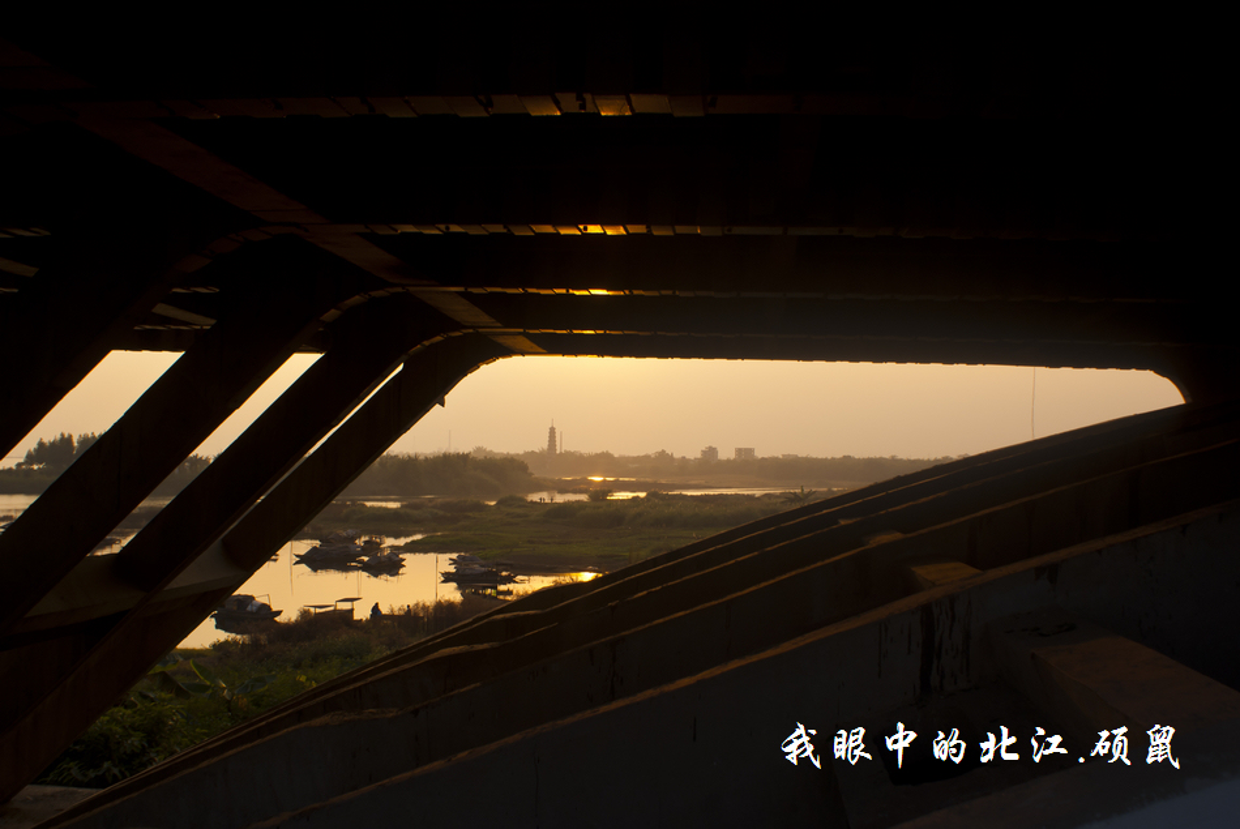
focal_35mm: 36
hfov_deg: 53.1
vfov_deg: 36.9
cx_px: 620
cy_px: 414
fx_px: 1241
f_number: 8
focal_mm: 24
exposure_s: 1/125
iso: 100
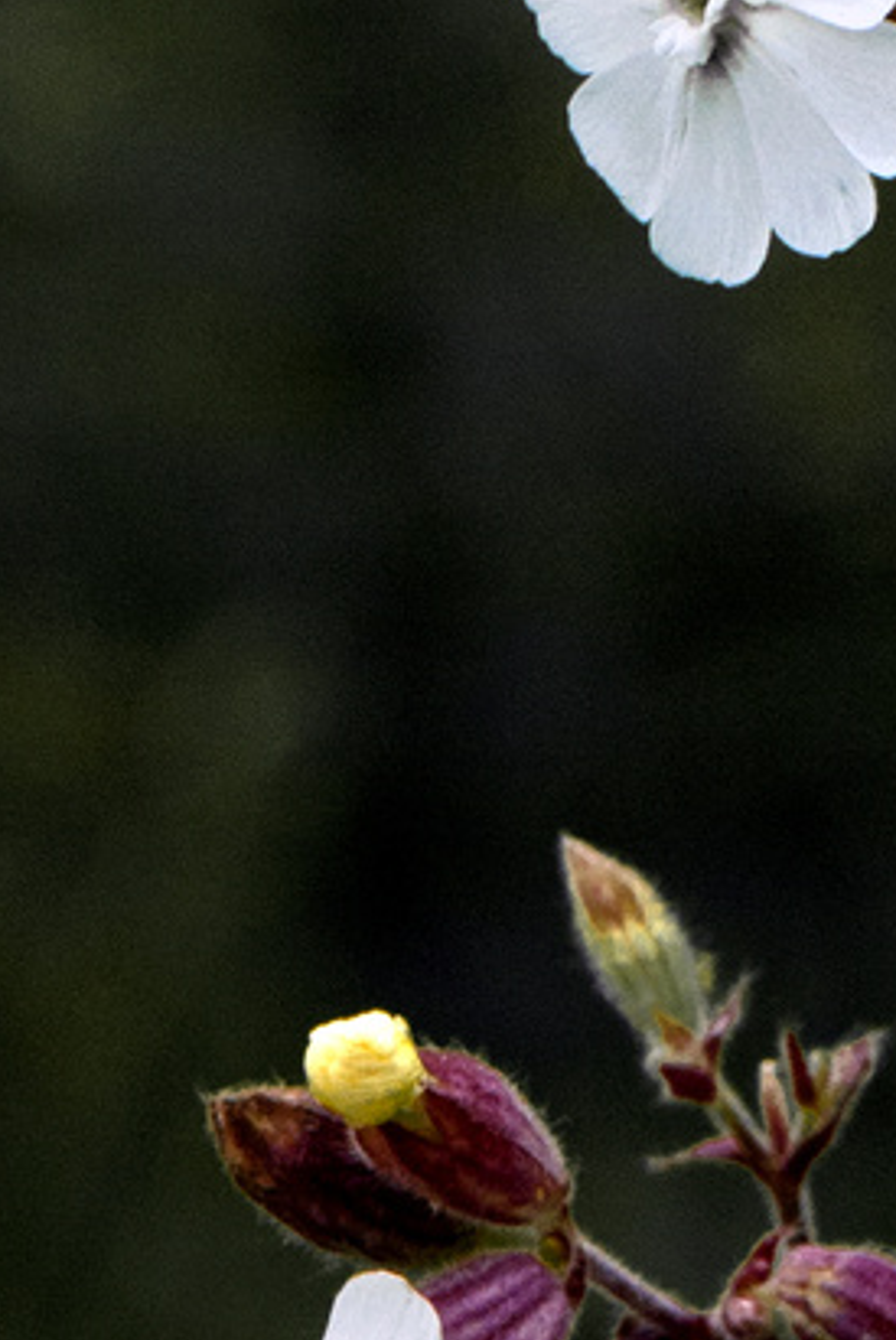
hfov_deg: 2.4
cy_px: 10
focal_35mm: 582
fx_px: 21666
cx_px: 933
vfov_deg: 3.5
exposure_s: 1/180
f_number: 13
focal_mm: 105
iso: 400
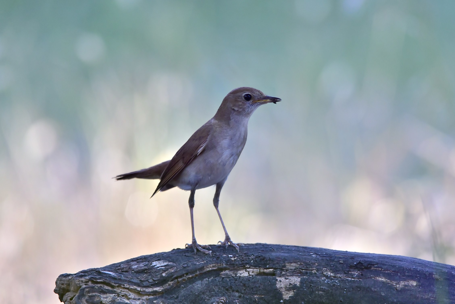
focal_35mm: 957
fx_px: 12095
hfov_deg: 2.2
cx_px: 229
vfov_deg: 1.4
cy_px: 152
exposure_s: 1/250
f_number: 6.3
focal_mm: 600
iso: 1000
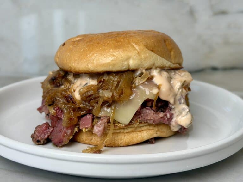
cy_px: 91
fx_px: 337
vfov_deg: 30.3
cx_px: 122
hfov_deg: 39.7
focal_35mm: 48
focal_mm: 6.76
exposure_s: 1/178
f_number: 1.78
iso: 50
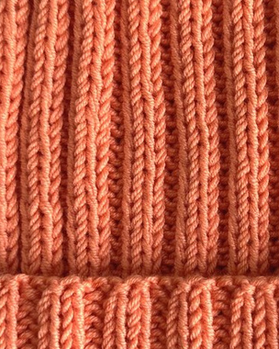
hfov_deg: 20.3
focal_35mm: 74
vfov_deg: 25.7
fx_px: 764
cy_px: 181
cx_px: 248
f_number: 1.78
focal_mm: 6.86
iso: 100
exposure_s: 1/121
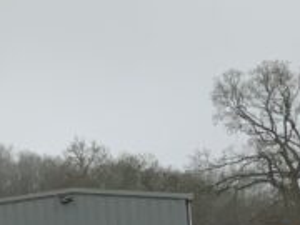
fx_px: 1430
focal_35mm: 165
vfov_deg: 9.0
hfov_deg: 10.5
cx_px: -388
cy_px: 140
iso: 16
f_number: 1.8
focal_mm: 3
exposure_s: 1/233
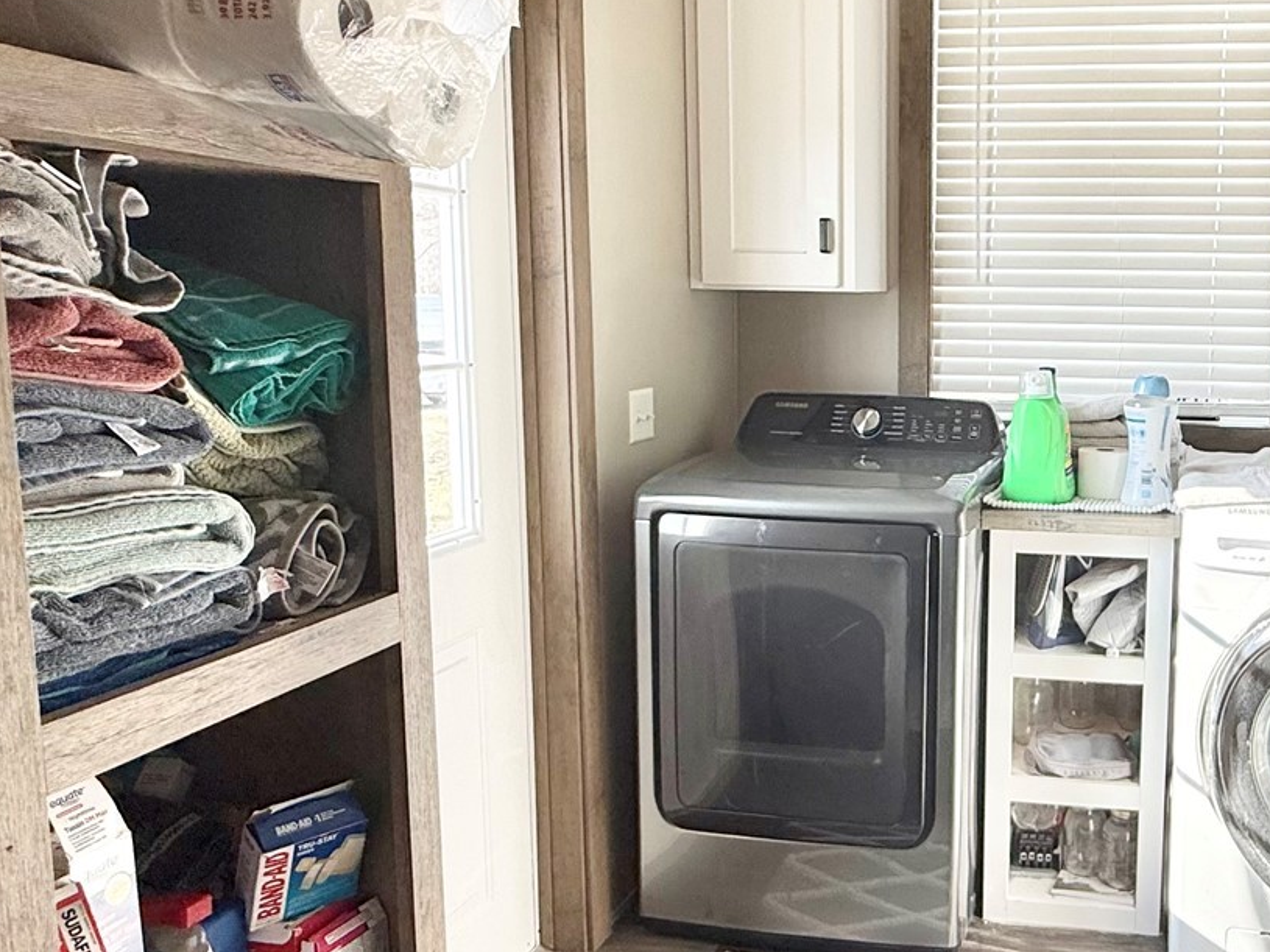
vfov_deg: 42.9
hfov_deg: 51.9
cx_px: 1014
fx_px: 1211
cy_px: 453
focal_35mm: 33
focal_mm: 2.22
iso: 64
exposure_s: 1/188
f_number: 2.2
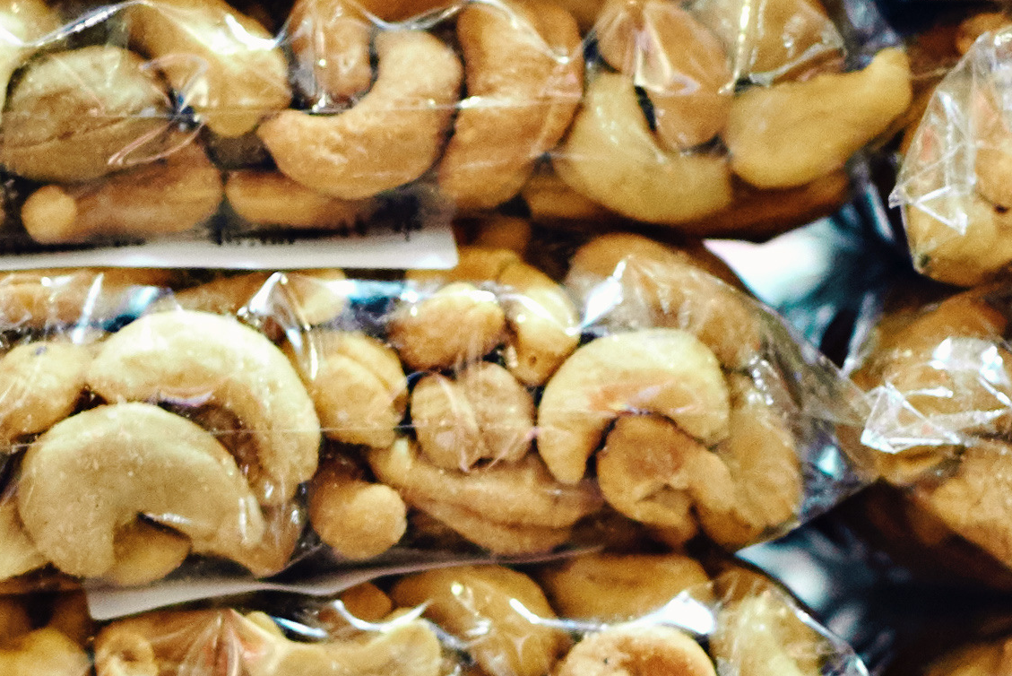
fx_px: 8915
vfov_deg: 4.3
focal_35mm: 317
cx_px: 384
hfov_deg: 6.5
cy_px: 695
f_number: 1.8
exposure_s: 1/125
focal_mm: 50
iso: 800
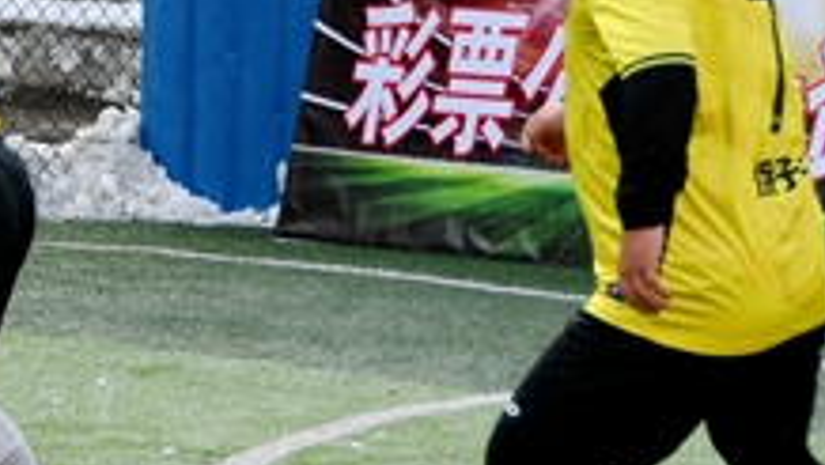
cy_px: 62
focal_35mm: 372
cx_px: -405
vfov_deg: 3.3
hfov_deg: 5.7
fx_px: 8144
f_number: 5
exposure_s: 1/1000
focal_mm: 65
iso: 250
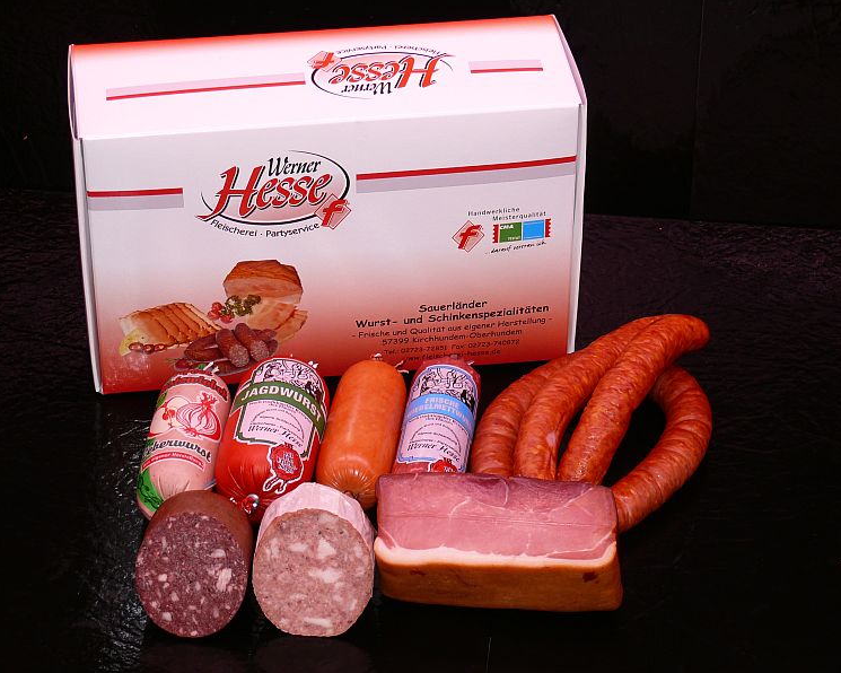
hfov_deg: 17.5
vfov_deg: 14.0
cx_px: 429
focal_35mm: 110
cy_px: 335
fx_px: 2738
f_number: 3.2
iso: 100
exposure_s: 1/30
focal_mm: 20
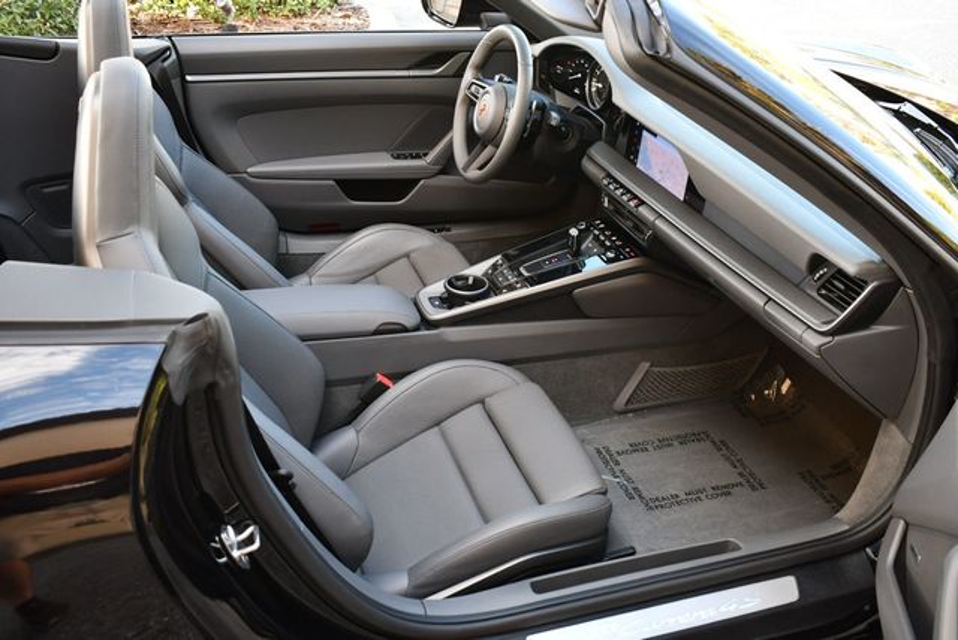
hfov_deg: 53.1
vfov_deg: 36.9
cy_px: 320
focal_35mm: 36
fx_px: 959
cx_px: 479
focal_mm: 18
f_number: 3.5
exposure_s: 1/250
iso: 560
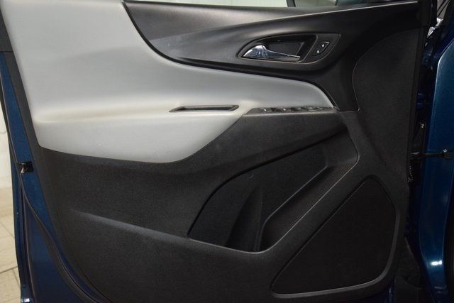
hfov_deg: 53.1
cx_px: 227
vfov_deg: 36.9
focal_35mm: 36
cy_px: 152
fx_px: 454
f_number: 3.8
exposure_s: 1/100
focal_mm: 24
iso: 2000
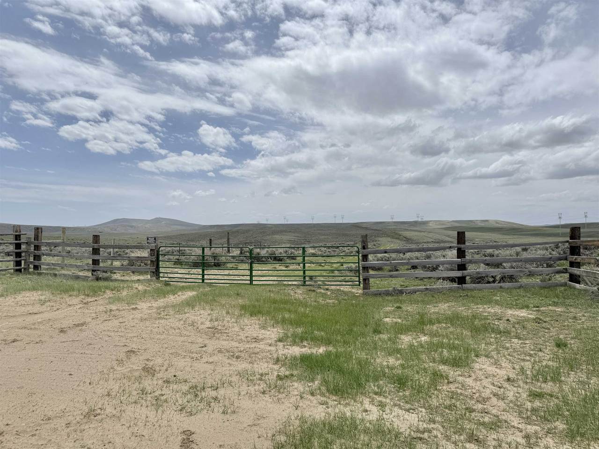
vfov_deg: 56.8
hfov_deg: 71.6
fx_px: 415
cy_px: 224
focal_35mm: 24
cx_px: 300
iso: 80
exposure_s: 1/14286
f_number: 1.78
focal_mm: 6.76
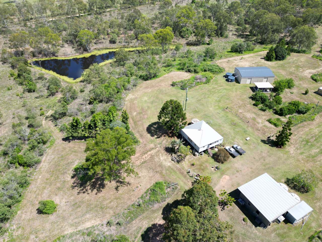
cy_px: 121
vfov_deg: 56.8
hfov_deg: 71.6
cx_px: 161
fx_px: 223
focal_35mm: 24
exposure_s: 1/2000
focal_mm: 6.72
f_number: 1.7
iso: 110
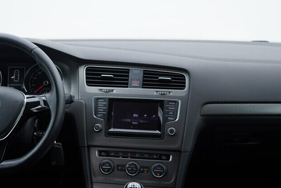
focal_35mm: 59
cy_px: 106
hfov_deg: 33.9
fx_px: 461
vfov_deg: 23.0
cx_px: 124
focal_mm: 24
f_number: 3.2
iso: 125
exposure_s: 1/50
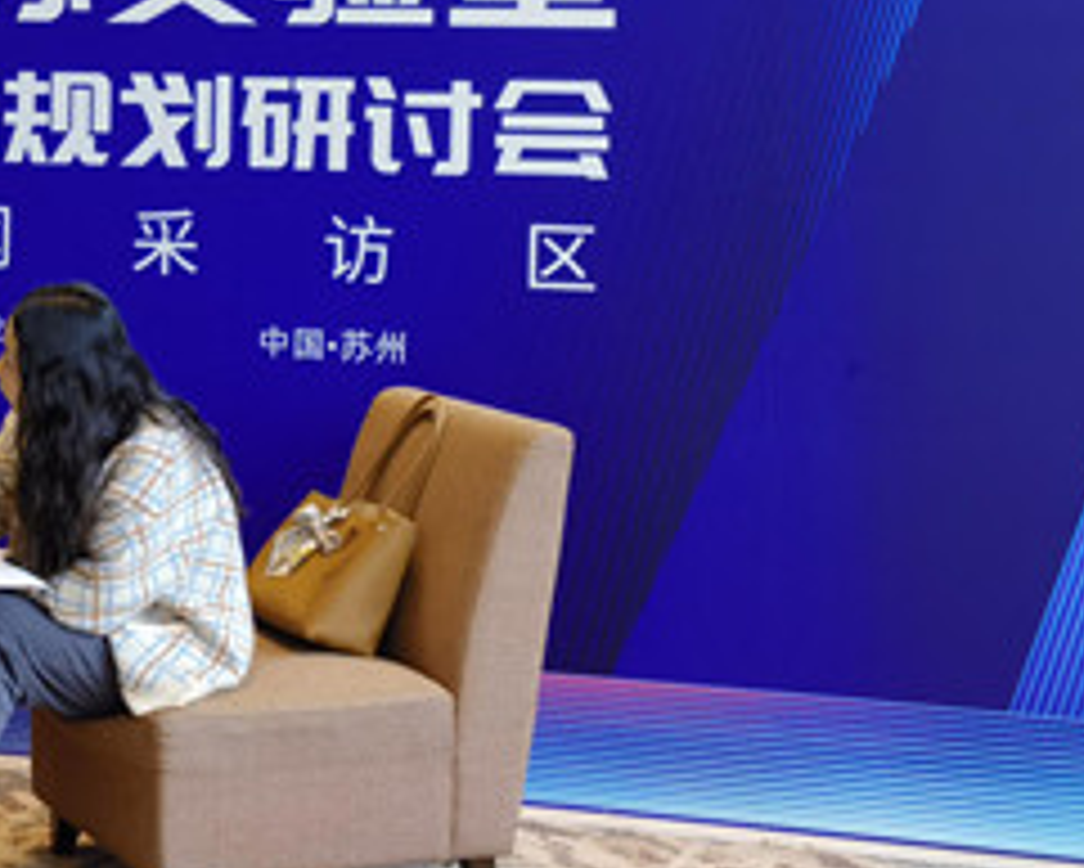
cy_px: 223
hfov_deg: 20.0
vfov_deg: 16.5
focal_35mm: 93
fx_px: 2985
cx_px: 0
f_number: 1.9
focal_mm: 6.67
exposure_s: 1/100
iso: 100
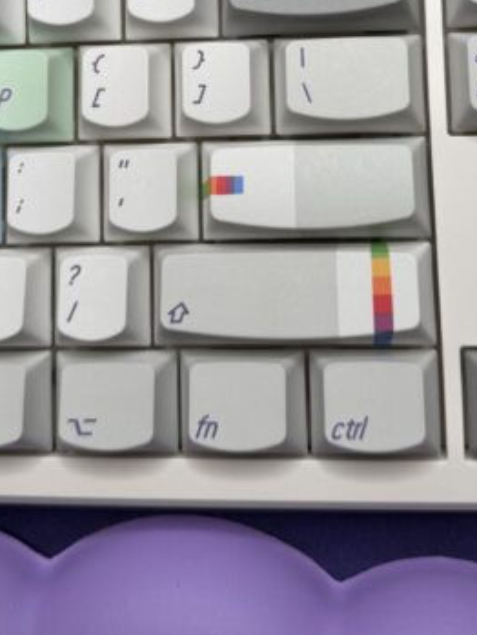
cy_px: 20
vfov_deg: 32.5
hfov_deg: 26.6
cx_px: 248
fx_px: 1010
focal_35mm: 55
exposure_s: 1/250
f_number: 1.78
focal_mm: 6.76
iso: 64
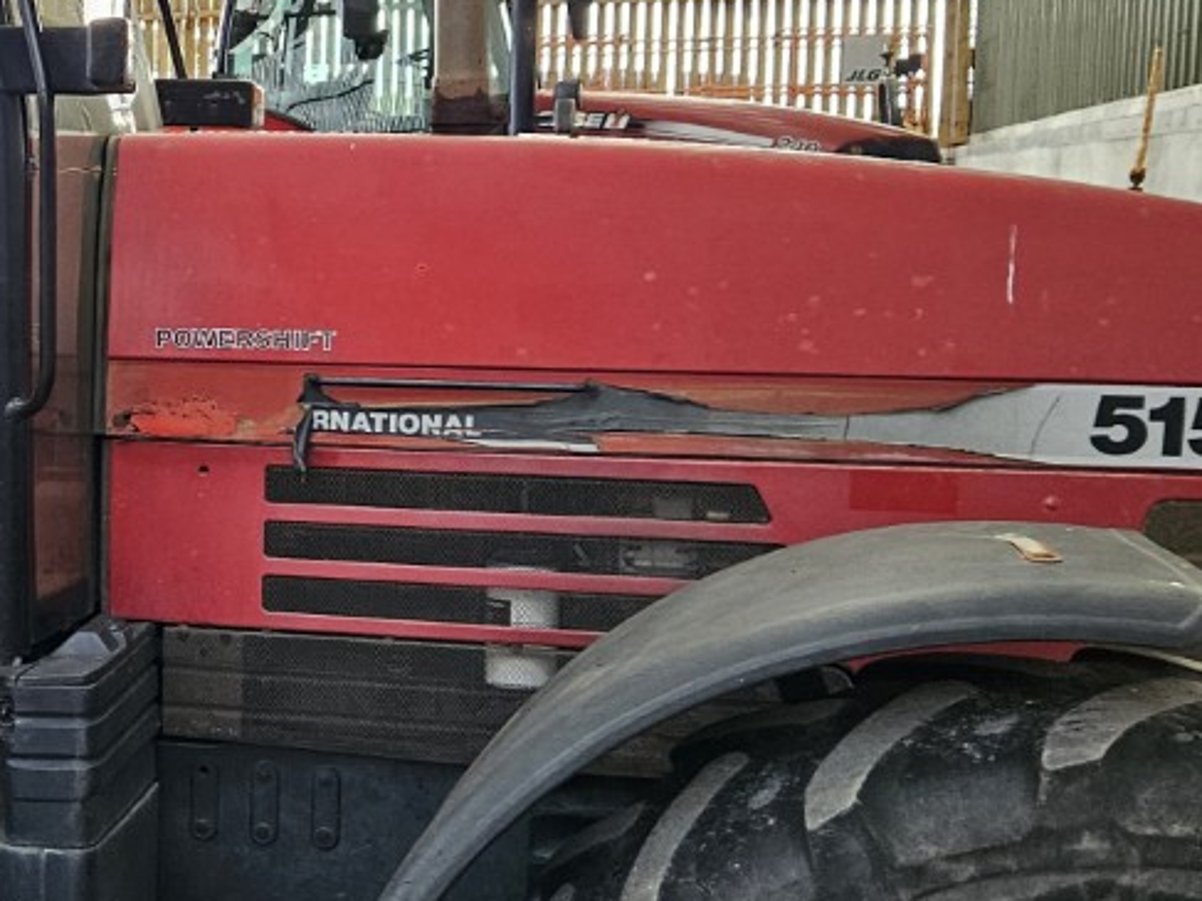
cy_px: 432
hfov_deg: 26.5
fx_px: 2361
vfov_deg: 21.6
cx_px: -99
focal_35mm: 68
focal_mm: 5.4
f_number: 1.8
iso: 200
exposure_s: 1/180
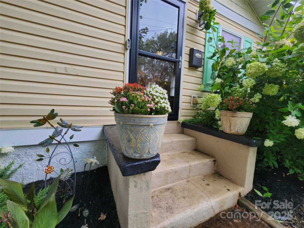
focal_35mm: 13
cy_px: 114
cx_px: 152
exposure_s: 1/248
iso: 50
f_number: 2.2
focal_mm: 2.2
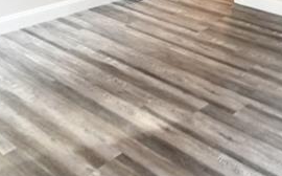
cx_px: 135
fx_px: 445
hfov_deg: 35.1
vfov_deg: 18.6
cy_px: -116
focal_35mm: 58
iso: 250
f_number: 6.3
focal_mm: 10
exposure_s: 1/5
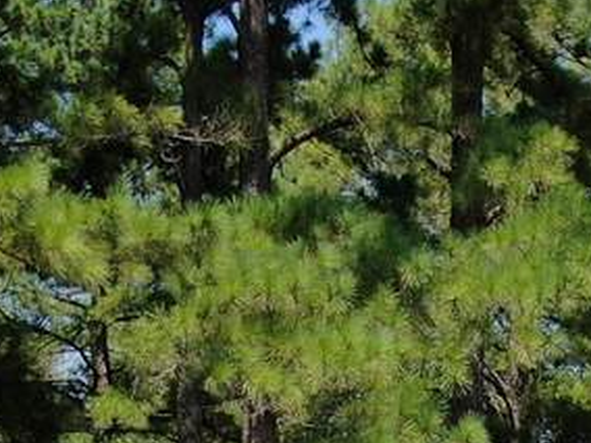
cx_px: 418
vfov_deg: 12.4
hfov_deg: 18.1
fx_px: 1844
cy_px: 815
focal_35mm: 108
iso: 100
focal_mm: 4.39
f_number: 2.8
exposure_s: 1/1000
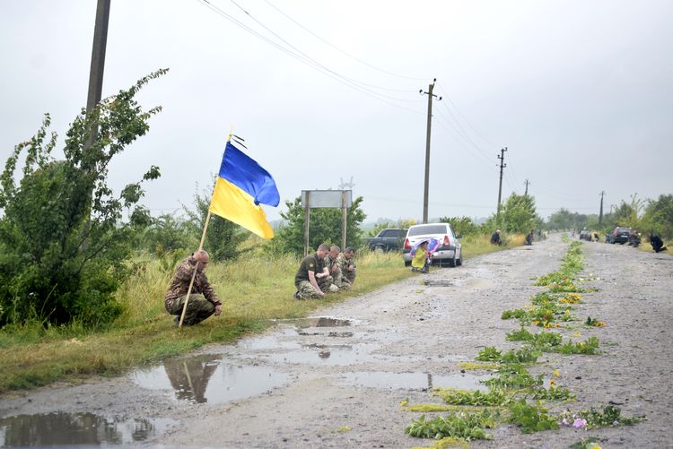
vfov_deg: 22.7
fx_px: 1122
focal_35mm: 60
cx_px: 336
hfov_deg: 33.4
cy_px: 224
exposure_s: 1/640
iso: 800
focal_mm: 40
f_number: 5
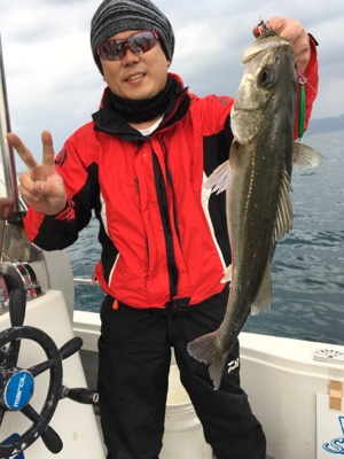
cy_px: 230
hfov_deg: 48.2
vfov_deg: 61.7
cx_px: 172
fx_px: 384
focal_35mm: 29
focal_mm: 4.15
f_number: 2.2
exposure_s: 1/349
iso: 25
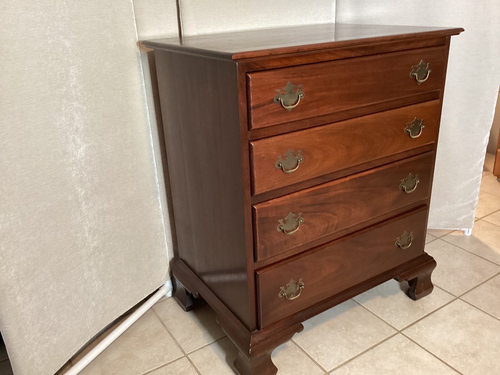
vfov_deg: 45.4
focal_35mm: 31
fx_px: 448
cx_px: 250
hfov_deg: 58.3
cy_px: 188
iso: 400
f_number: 2.4
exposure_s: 1/50
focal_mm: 3.3
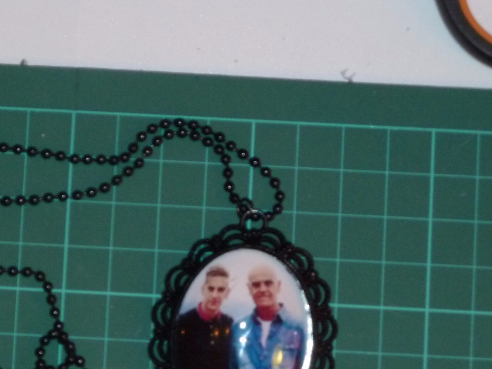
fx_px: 2601
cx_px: 125
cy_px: 234
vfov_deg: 8.1
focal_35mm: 183
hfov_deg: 10.8
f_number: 4.4
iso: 250
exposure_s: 1/80
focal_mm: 19.5
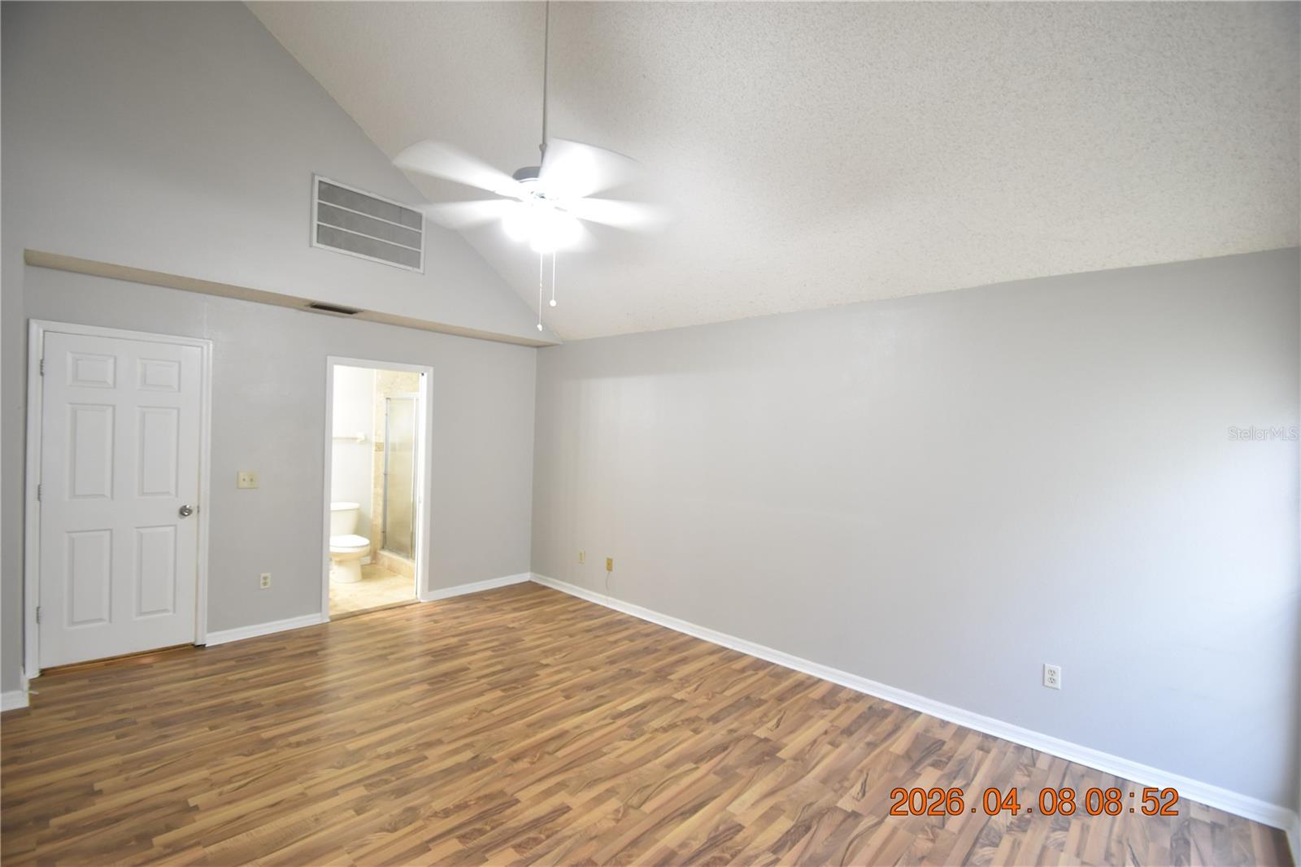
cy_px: 434
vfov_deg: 77.3
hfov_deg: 100.4
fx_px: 542
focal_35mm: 15
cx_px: 650
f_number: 3.5
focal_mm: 10
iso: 800
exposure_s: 1/20
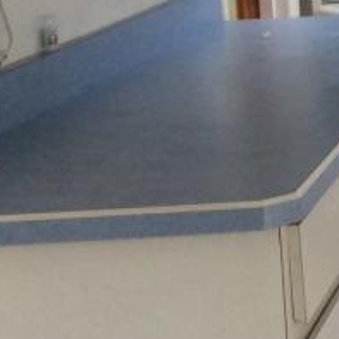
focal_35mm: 147
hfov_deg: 10.6
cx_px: 749
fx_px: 1629
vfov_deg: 11.8
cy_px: 8
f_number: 2.4
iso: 50
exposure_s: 1/24
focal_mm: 3.3
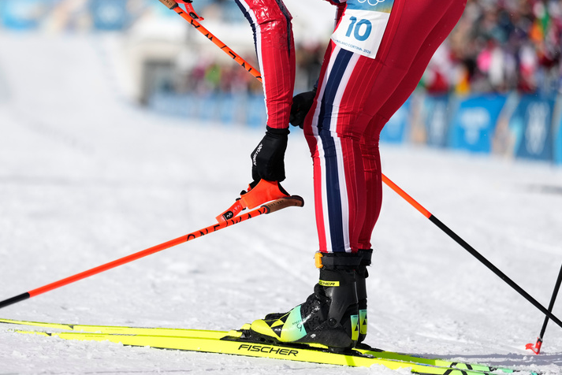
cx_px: 171
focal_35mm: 191
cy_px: 109
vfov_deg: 7.2
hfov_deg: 10.7
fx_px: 2983
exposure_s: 1/32000
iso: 1250
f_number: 2.8
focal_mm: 133
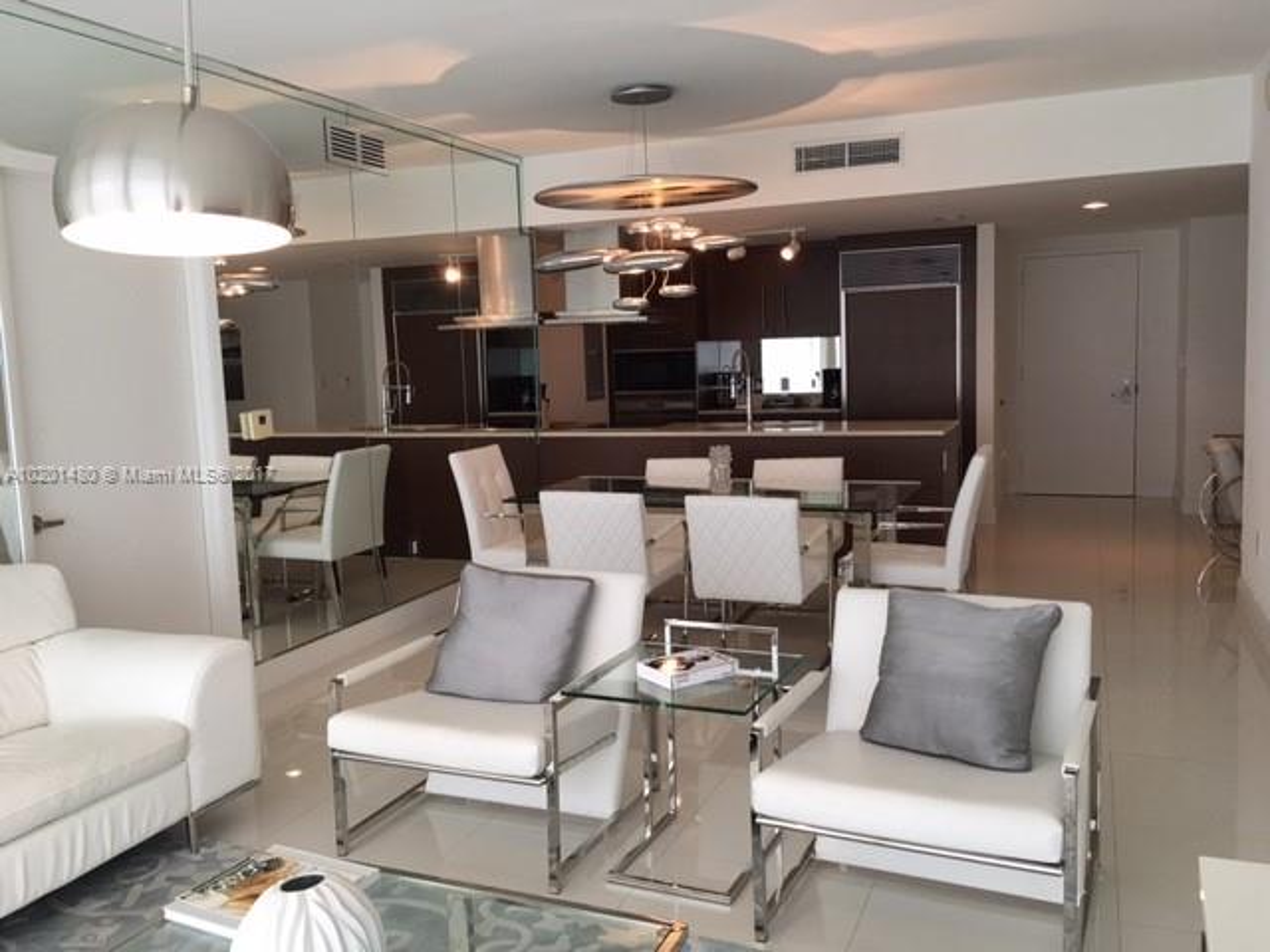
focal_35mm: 29
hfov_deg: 61.7
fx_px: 1064
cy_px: 476
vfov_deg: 48.2
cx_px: 635
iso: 32
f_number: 2.2
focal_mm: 4.15
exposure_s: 1/30
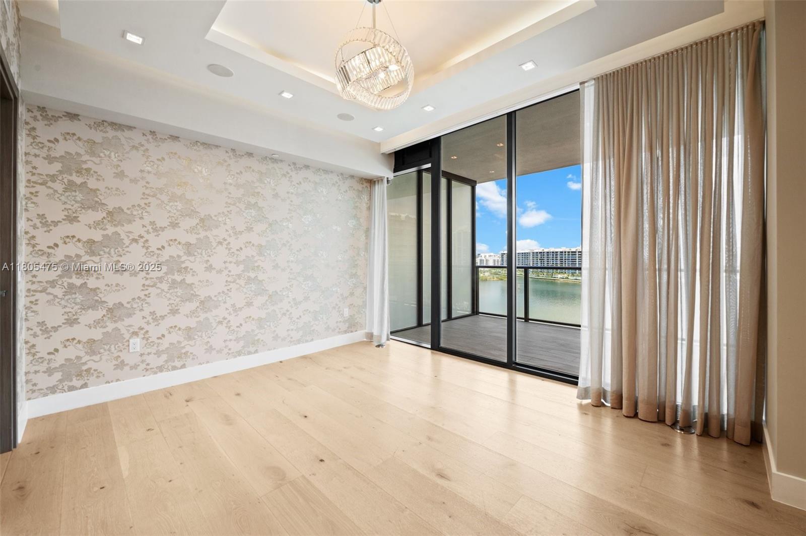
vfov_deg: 81.1
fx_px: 313
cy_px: 268
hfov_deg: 104.3
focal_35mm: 14
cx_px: 403
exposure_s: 1/40
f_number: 8
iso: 200
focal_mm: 14
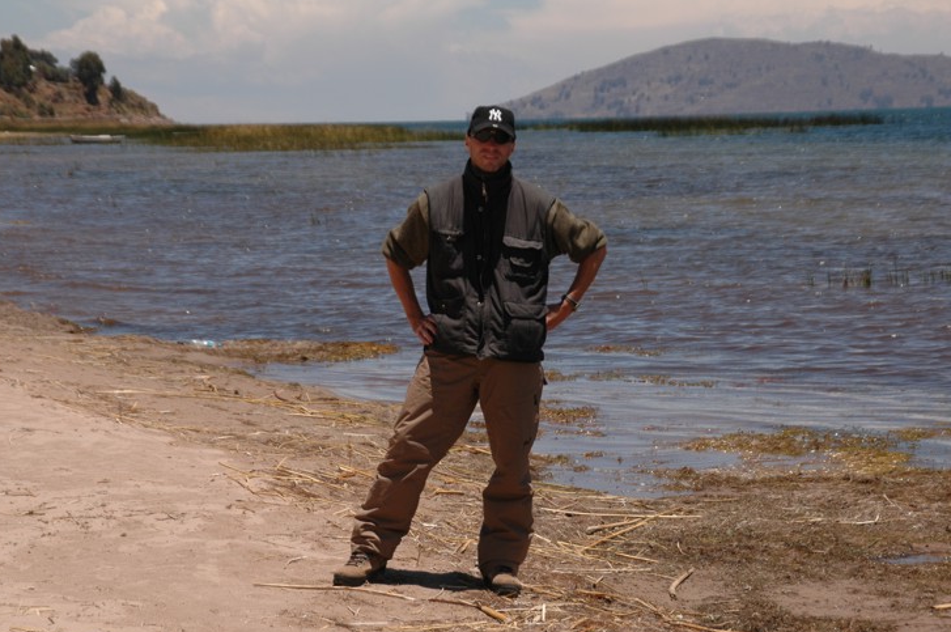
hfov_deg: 16.9
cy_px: 326
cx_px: 480
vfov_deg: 11.3
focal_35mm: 121
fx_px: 3193
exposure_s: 1/500
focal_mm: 78
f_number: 9
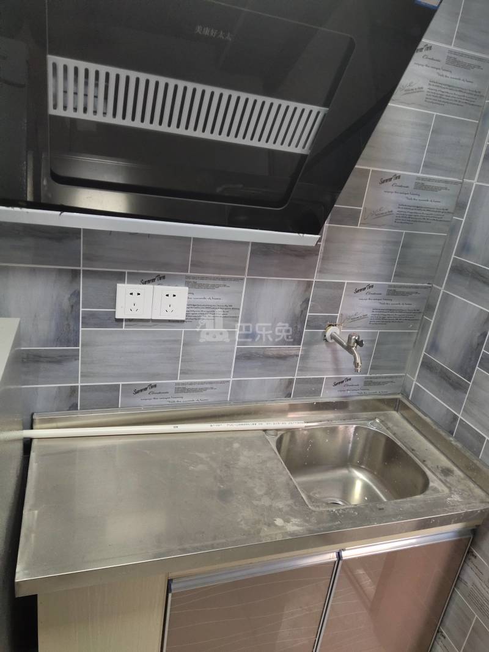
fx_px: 471
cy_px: 326
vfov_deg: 69.4
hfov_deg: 54.9
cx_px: 244
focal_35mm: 25
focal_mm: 4.71
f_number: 1.8
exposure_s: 1/50
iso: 169
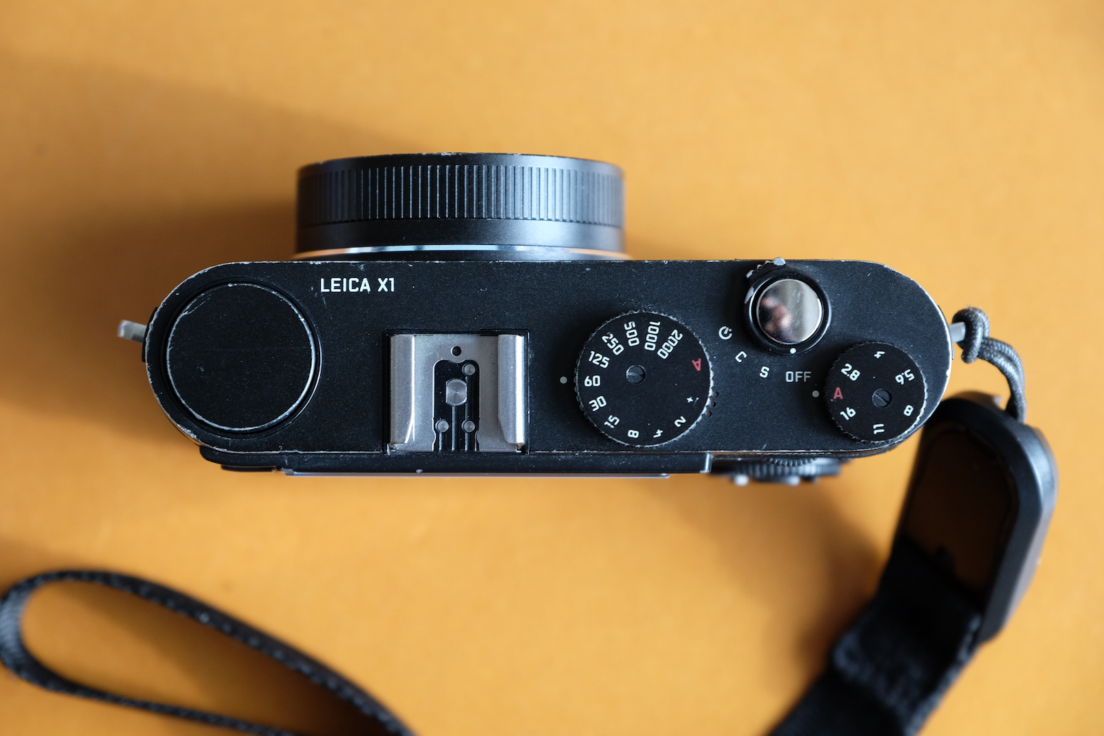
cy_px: 368
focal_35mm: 83
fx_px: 2545
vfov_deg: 16.5
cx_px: 552
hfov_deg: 24.5
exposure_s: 1/80
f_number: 2.8
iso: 800
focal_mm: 55
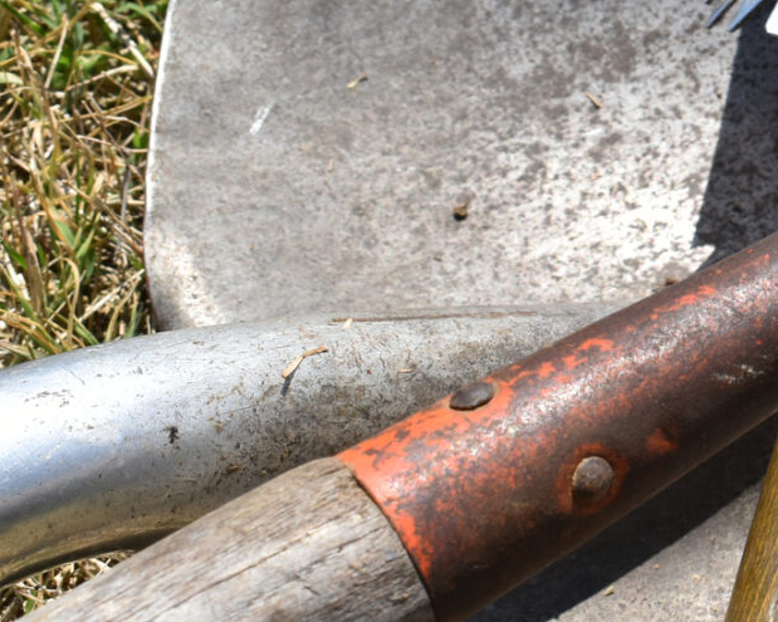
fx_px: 3119
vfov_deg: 11.4
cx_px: 1110
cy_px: 156
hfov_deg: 13.5
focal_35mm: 135
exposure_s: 1/500
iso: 200
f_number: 11
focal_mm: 31
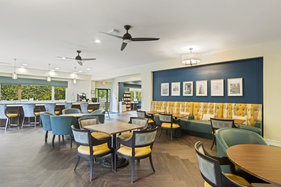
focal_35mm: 18
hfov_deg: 90.0
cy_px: 94
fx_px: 140
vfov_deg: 67.4
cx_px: 140
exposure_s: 3
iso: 250
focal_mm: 18
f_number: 11
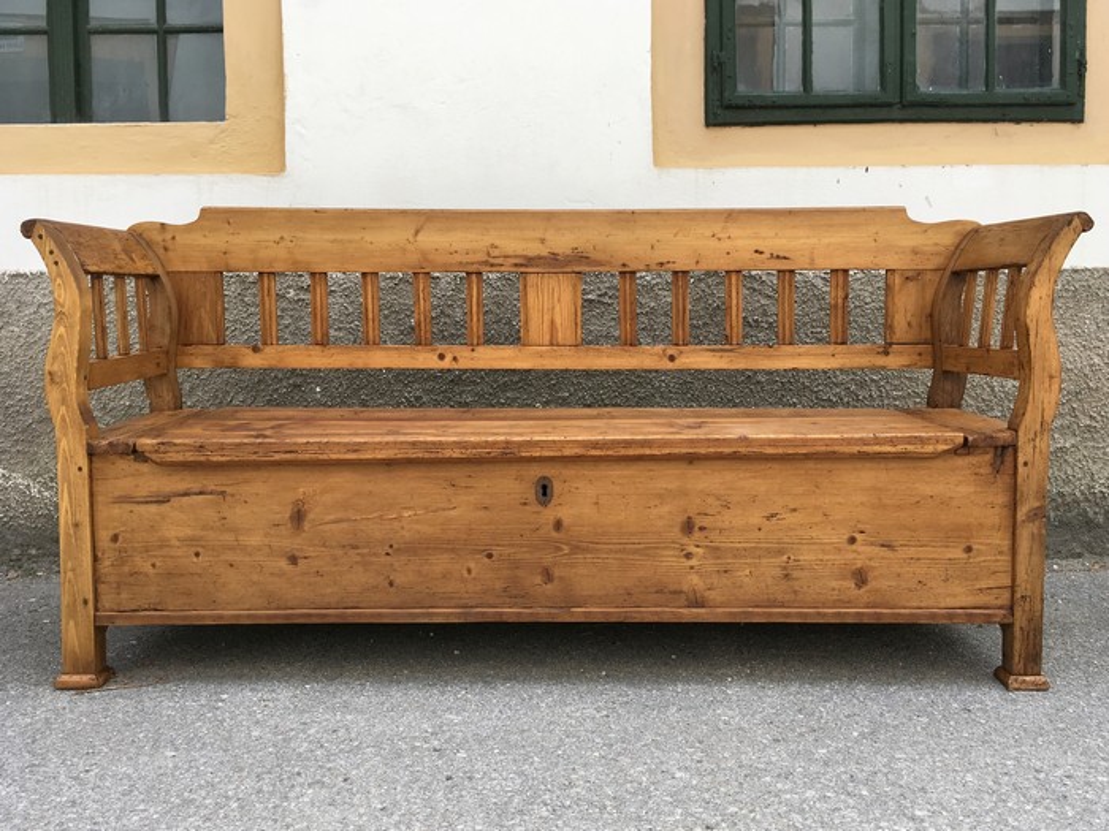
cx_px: 554
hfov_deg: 61.7
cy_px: 416
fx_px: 929
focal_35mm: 29
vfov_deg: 48.2
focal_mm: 4.15
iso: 25
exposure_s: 1/469
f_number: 2.2
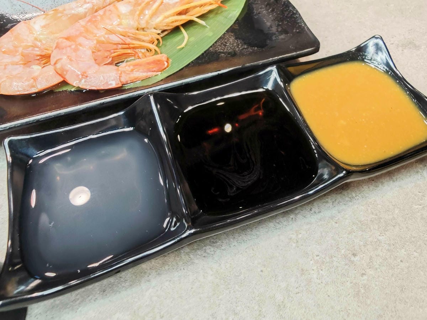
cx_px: 214
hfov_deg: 73.9
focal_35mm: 23
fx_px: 284
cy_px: 160
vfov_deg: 58.9
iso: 400
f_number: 1.8
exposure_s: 1/30
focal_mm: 2.03
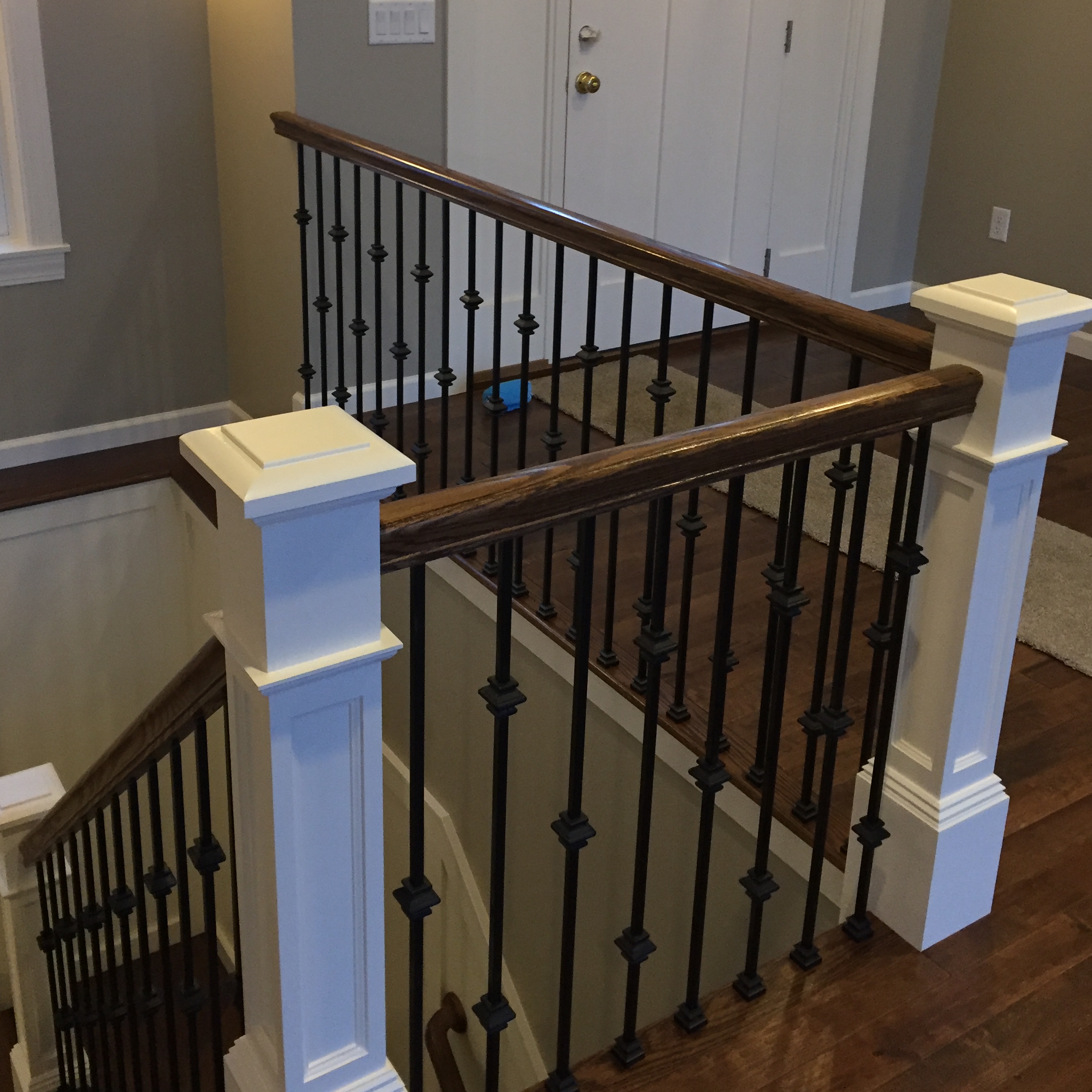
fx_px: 1321
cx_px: 506
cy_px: 396
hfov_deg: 44.9
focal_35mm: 37
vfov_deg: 44.5
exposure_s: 1/30
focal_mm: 4.15
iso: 160
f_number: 2.2
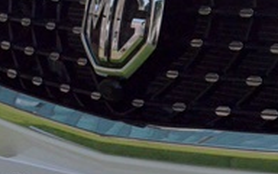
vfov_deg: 8.1
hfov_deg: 12.9
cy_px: 5
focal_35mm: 162
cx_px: 211
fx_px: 1227
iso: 5000
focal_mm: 34
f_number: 11
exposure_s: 1/3200
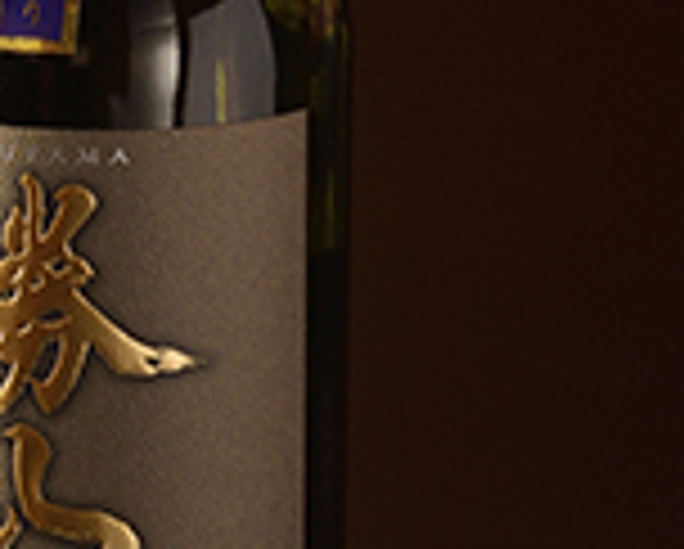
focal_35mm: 388
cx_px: -626
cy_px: 254
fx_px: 7865
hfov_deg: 4.9
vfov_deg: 4.0
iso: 800
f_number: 10
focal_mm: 90
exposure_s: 1
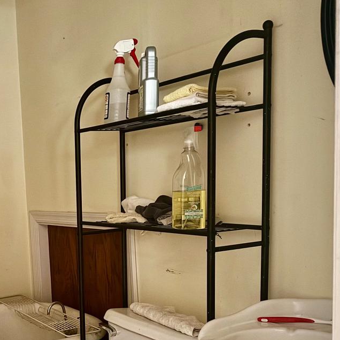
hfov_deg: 33.2
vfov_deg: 34.6
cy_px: 254
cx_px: 22
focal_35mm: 48
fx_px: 533
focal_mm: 6.76
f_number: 1.78
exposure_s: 1/16
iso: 1000
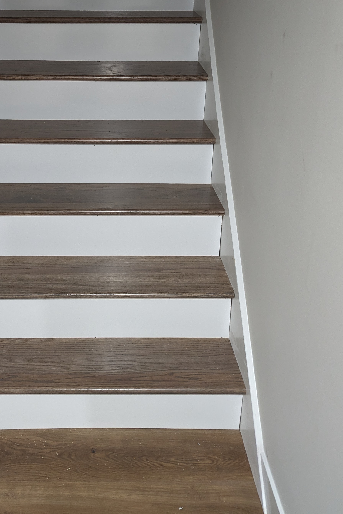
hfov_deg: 34.5
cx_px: 95
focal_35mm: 38
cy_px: 145
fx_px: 543
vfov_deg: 49.2
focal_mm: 6.81
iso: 364
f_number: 1.85
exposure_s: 1/24
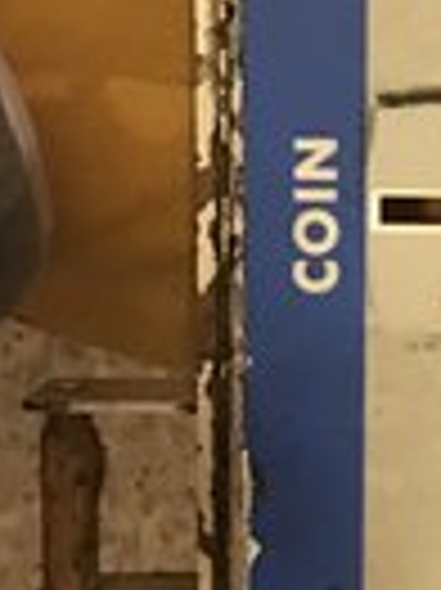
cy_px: 216
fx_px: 2263
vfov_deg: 14.8
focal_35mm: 133
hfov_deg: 10.2
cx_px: 927
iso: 64
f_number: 2.2
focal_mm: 4.15
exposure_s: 1/4
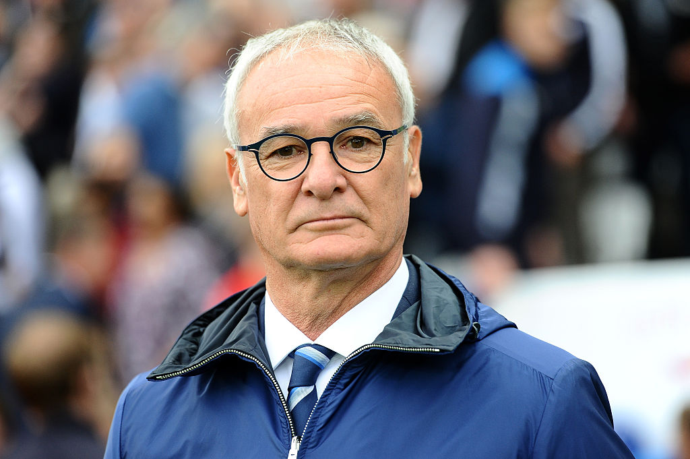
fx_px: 3830
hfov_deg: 10.3
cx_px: 345
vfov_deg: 6.9
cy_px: 230
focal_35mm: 200
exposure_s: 1/640
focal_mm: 200
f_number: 3.5
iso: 1250
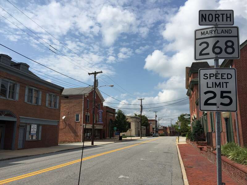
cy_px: 92
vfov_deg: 48.2
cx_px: 124
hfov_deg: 61.7
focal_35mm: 29
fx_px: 207
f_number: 2.2
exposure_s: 1/3597
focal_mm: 4.15
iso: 32
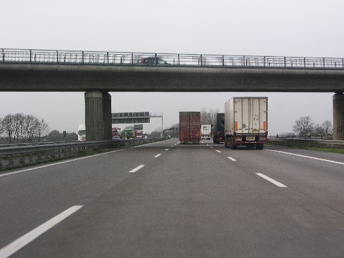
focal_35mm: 82
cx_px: 171
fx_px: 815
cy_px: 115
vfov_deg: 18.0
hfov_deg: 23.8
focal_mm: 17.8
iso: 50
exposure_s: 1/72.7
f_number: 4.7
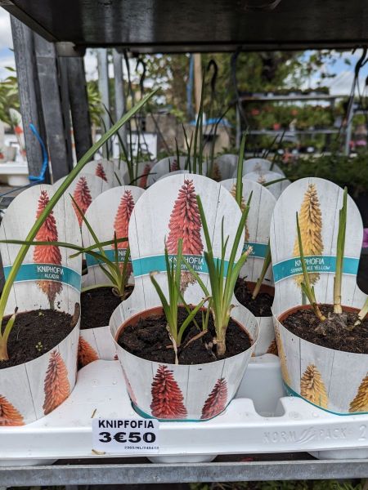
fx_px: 340
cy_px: 245
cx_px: 184
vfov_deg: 71.6
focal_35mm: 24
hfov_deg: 56.8
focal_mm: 6.81
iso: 39
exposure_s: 1/1414
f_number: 1.85
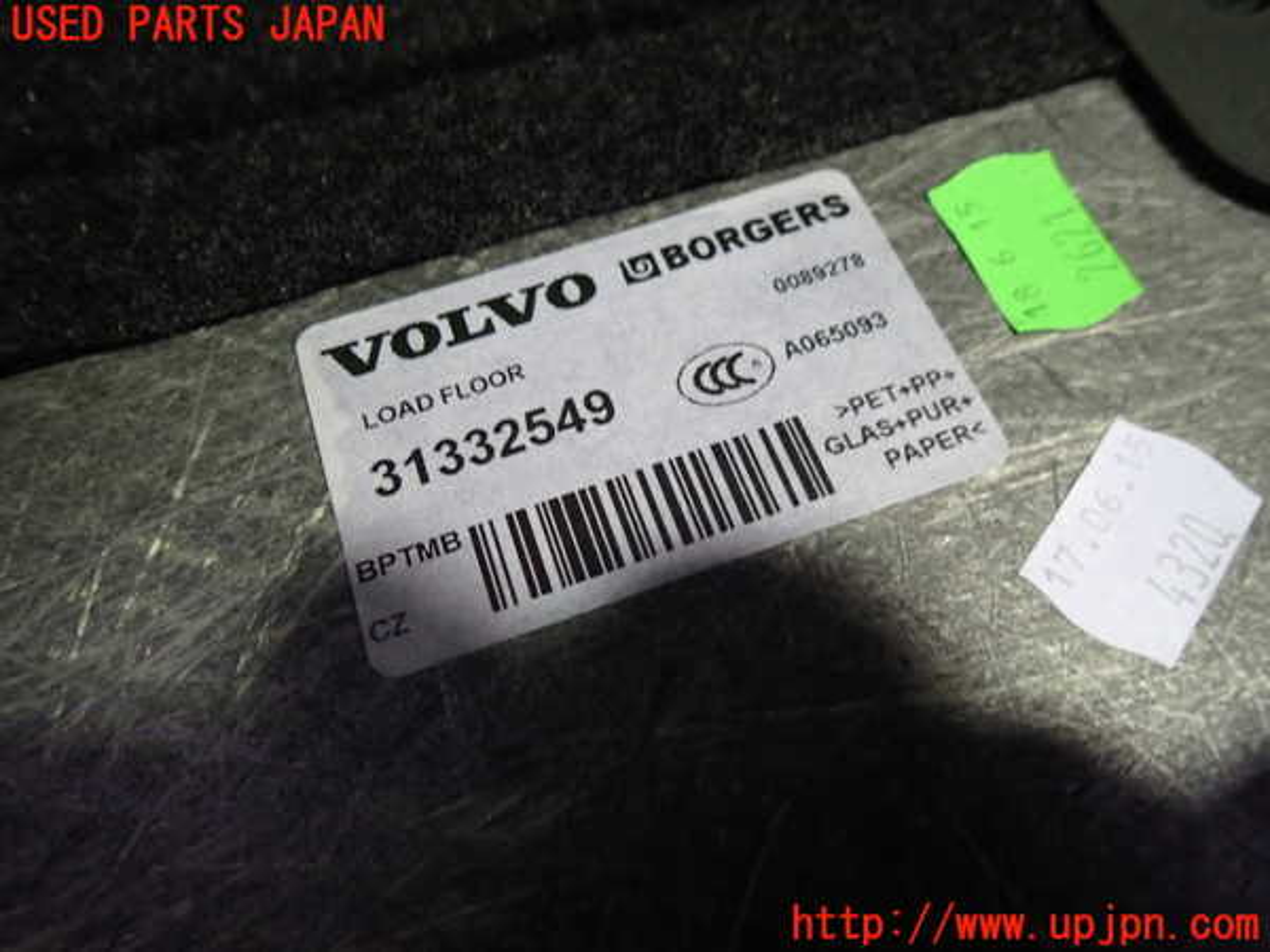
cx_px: 635
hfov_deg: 69.4
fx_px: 917
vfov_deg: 54.9
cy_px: 476
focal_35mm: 25
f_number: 2
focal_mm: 4.5
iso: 200
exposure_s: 1/50
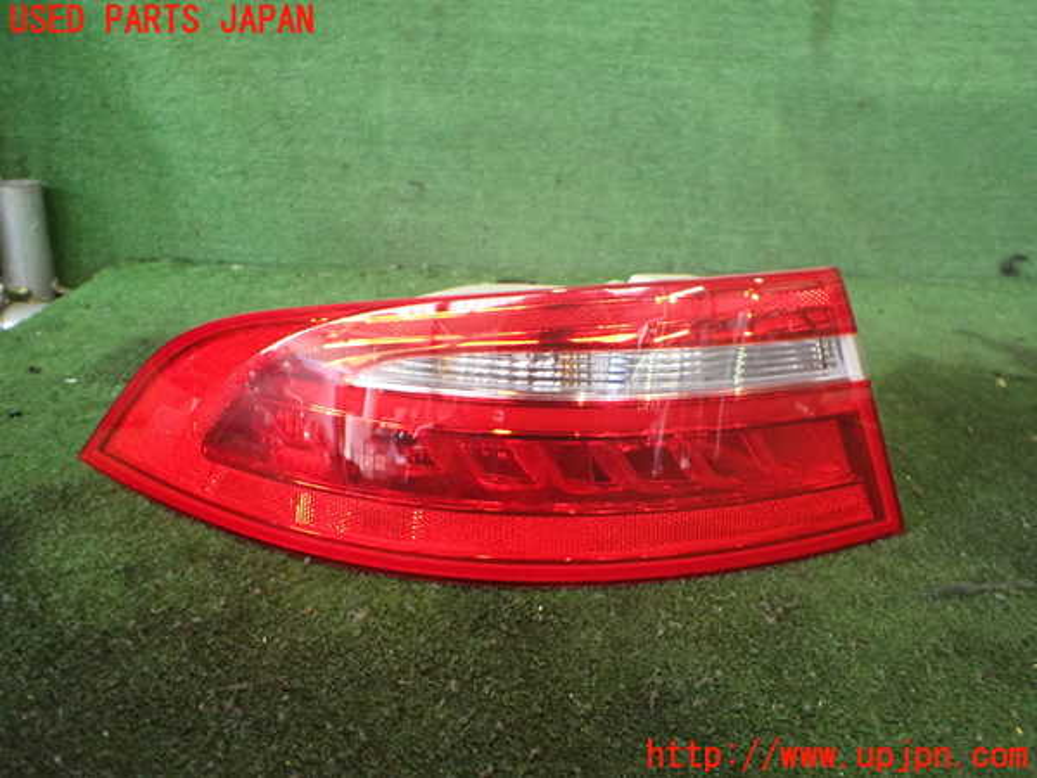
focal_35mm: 30
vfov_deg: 46.8
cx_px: 518
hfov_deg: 60.0
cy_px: 389
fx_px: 899
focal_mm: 5.4
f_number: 2.3
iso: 800
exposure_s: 1/80
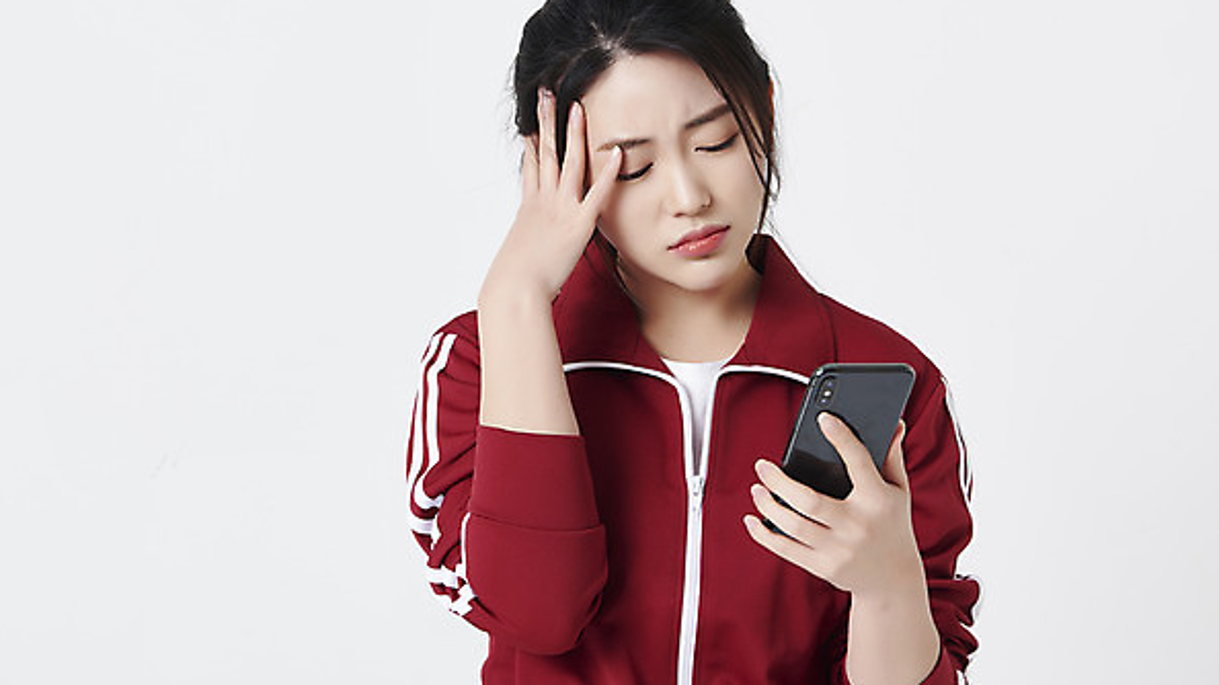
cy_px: 316
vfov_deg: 16.3
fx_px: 2392
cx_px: 611
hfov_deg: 28.6
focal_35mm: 74
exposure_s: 1/125
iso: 100
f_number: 13
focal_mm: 70
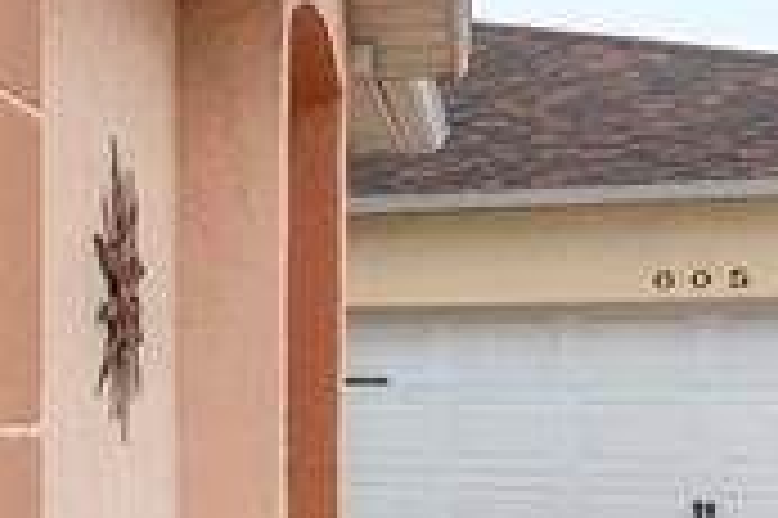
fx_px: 1792
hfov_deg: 14.0
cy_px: 212
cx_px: -1196
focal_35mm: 83
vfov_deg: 16.4
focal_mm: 14
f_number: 7.1
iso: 400
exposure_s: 1/800
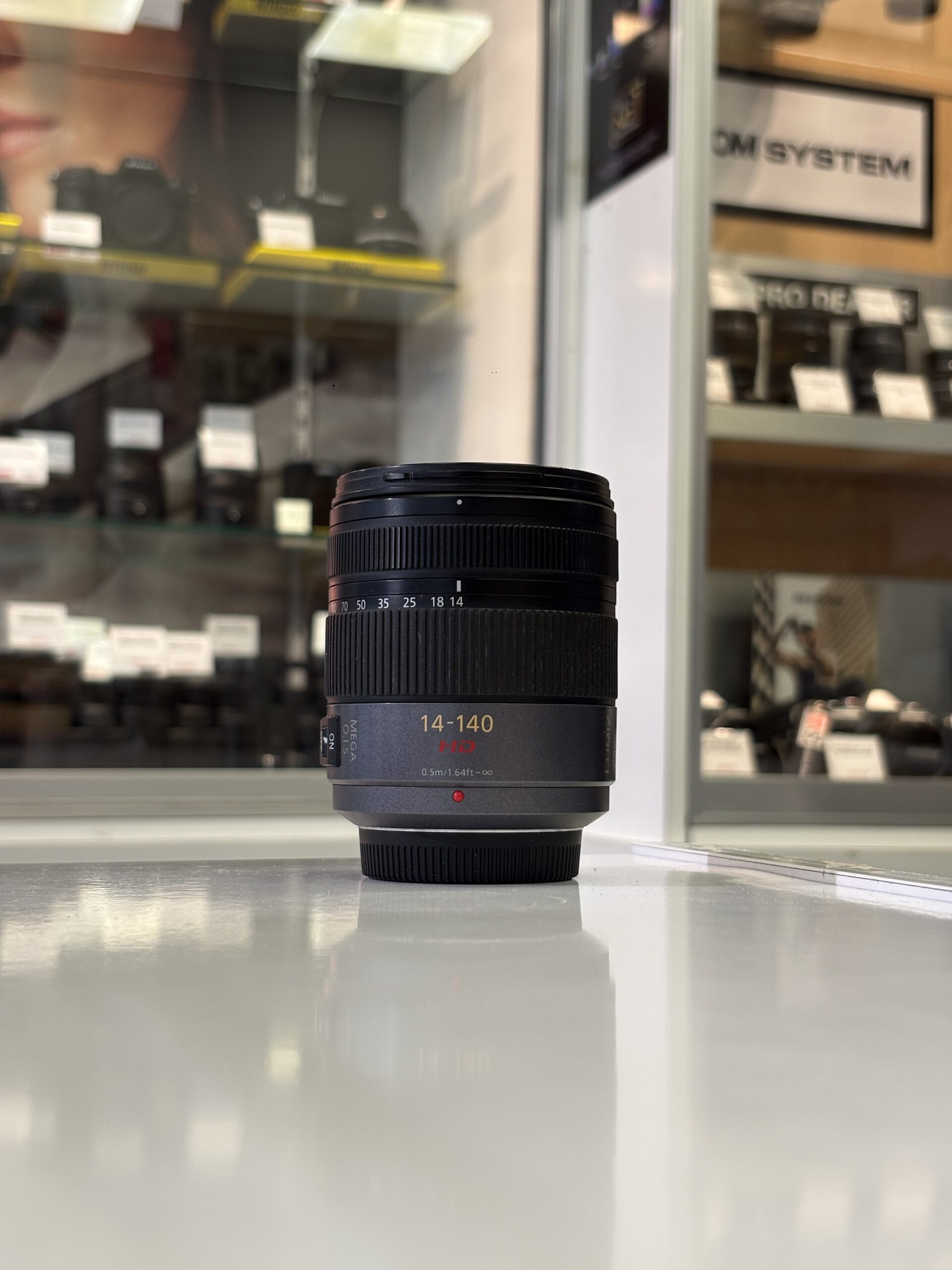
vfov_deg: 36.8
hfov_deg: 28.0
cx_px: 476
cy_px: 635
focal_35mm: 52
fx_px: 1907
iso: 32
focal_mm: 5.96
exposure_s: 1/50
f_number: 1.6
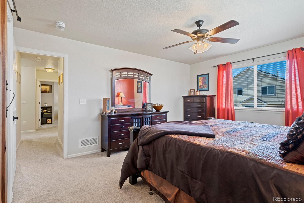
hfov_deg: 93.3
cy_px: 102
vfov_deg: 70.4
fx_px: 144
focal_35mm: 17
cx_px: 152
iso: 1000
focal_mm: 17
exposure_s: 1/4
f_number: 8
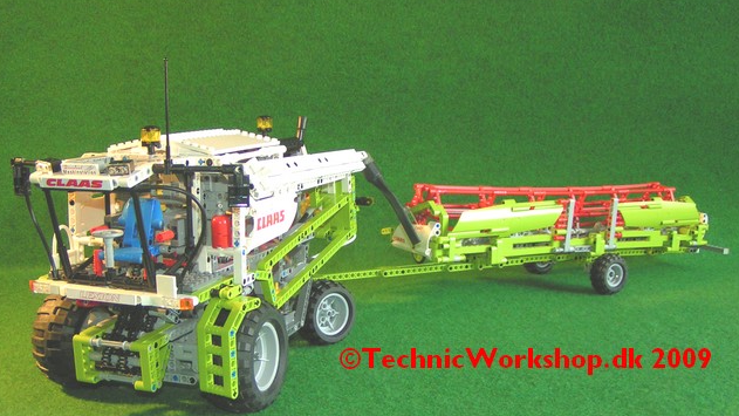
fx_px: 823
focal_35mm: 42
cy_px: 229
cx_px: 367
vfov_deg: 28.3
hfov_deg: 48.4
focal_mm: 5.8
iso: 125
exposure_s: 1/40
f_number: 2.8
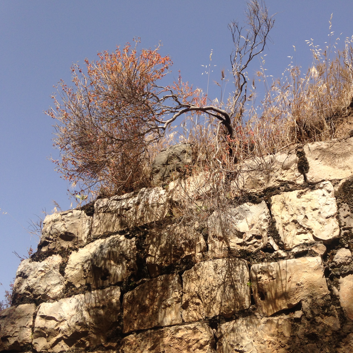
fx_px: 450
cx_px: 231
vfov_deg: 42.8
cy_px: 176
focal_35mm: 39
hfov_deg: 42.3
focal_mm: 4.12
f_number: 2.4
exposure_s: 1/1642
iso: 50
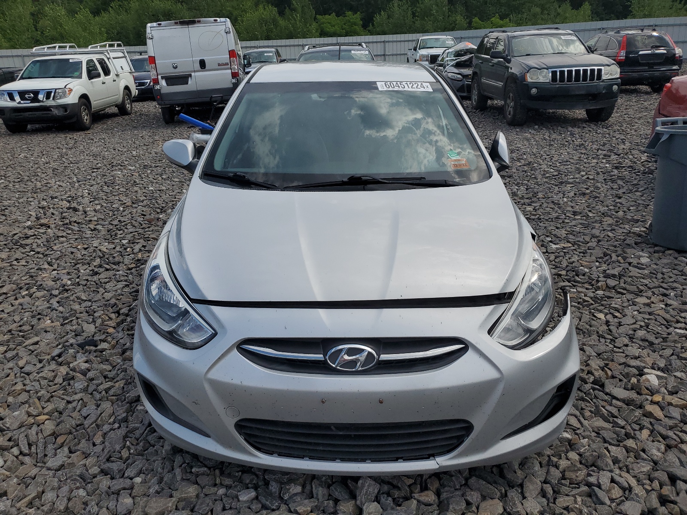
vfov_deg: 53.1
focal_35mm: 26
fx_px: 516
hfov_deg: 67.3
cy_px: 258
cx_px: 344
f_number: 1.5
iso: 50
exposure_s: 1/5000
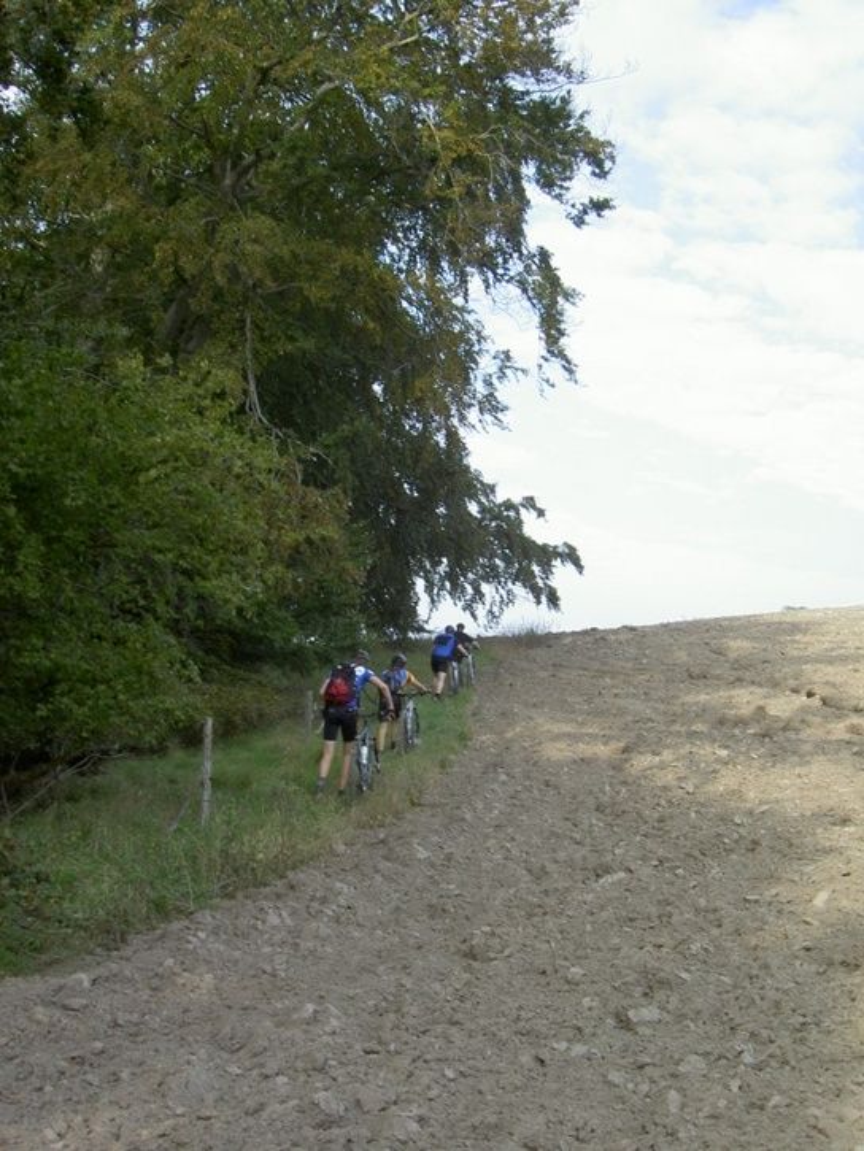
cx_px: 432
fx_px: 1298
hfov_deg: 36.8
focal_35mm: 39
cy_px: 576
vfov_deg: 47.9
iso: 100
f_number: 4.7
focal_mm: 8
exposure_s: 1/152
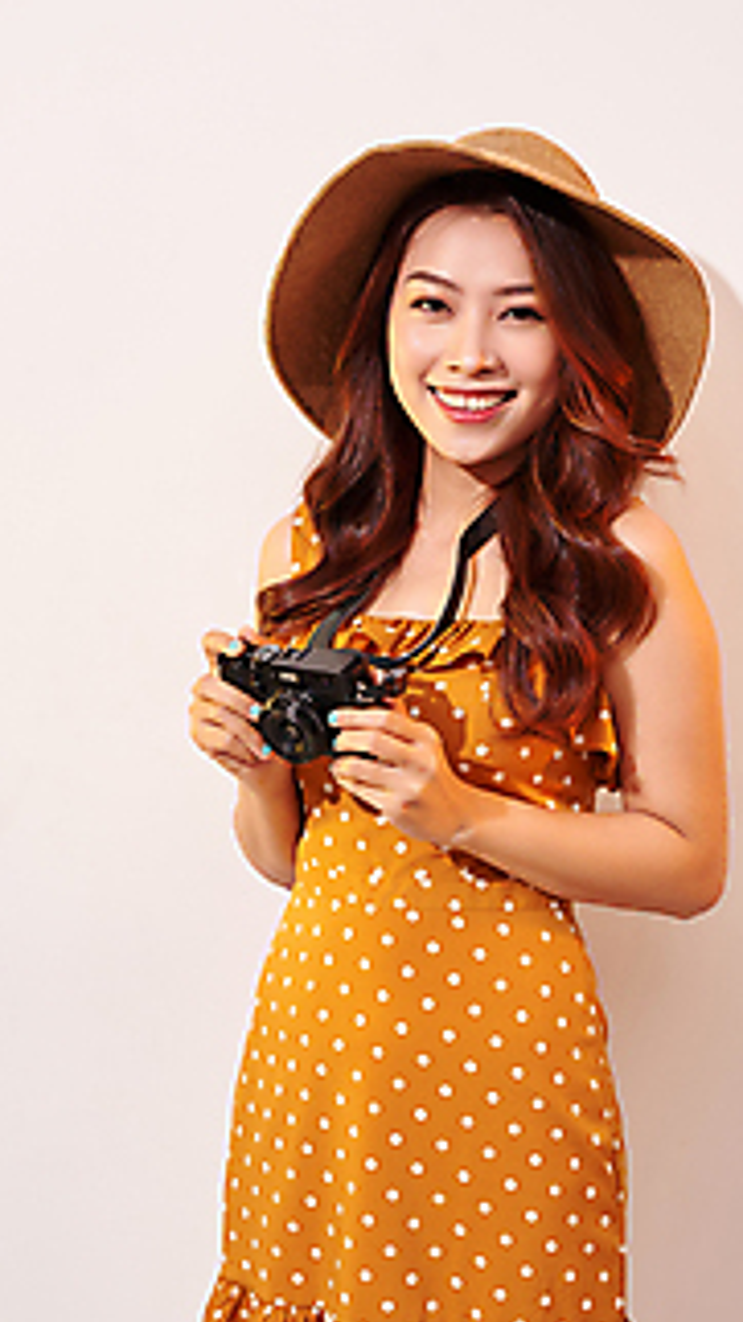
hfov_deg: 18.5
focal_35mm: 65
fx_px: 2278
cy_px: 645
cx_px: 458
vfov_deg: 32.4
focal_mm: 50
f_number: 5.6
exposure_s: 1/160
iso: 100
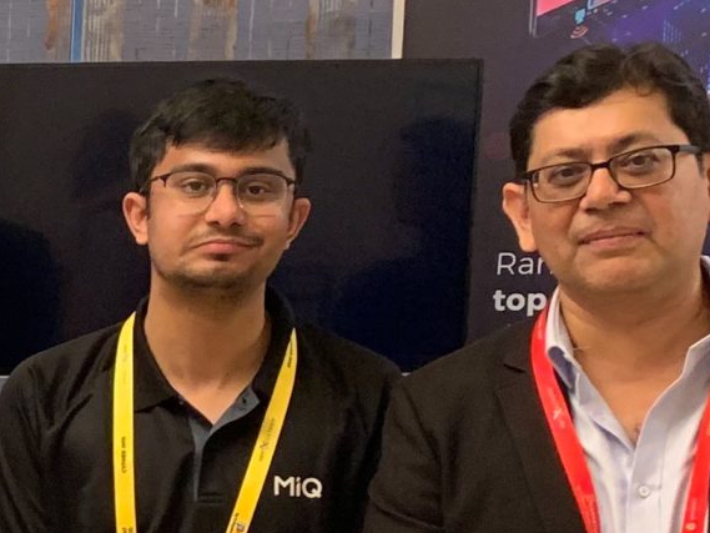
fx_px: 2400
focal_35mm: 117
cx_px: -564
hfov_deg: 14.7
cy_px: 598
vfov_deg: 12.4
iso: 320
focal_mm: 4.25
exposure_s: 1/33
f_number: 1.8
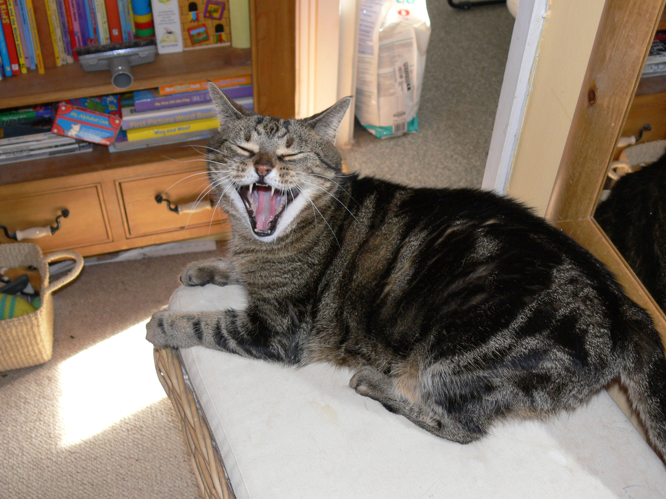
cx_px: 351
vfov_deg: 36.8
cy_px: 251
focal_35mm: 39
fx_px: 750
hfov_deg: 47.8
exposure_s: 1/30
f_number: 2.8
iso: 100
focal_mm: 7.4
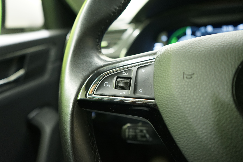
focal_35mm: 28
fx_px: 189
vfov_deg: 46.4
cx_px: 122
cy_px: 81
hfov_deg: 65.5
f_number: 3.5
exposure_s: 1/15
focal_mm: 28
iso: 1000
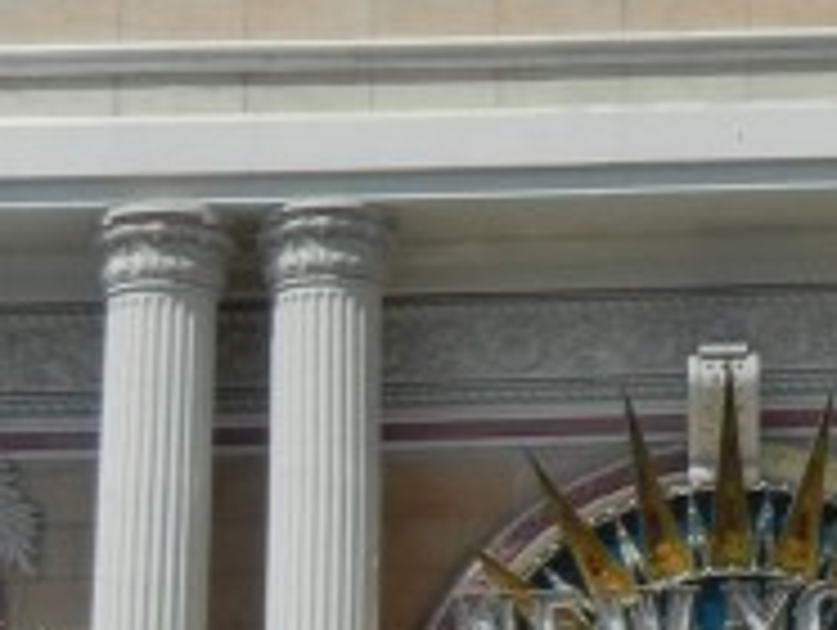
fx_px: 3995
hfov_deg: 11.8
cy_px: -423
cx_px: 932
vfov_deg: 8.7
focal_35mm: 165
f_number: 7
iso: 160
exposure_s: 1/740
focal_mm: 5.4
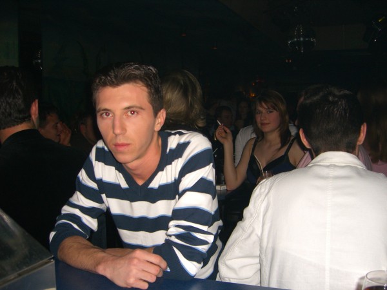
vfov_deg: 37.7
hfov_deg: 49.0
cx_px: 194
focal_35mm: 38
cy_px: 145
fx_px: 425
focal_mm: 7.9
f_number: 2.8
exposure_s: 1/60
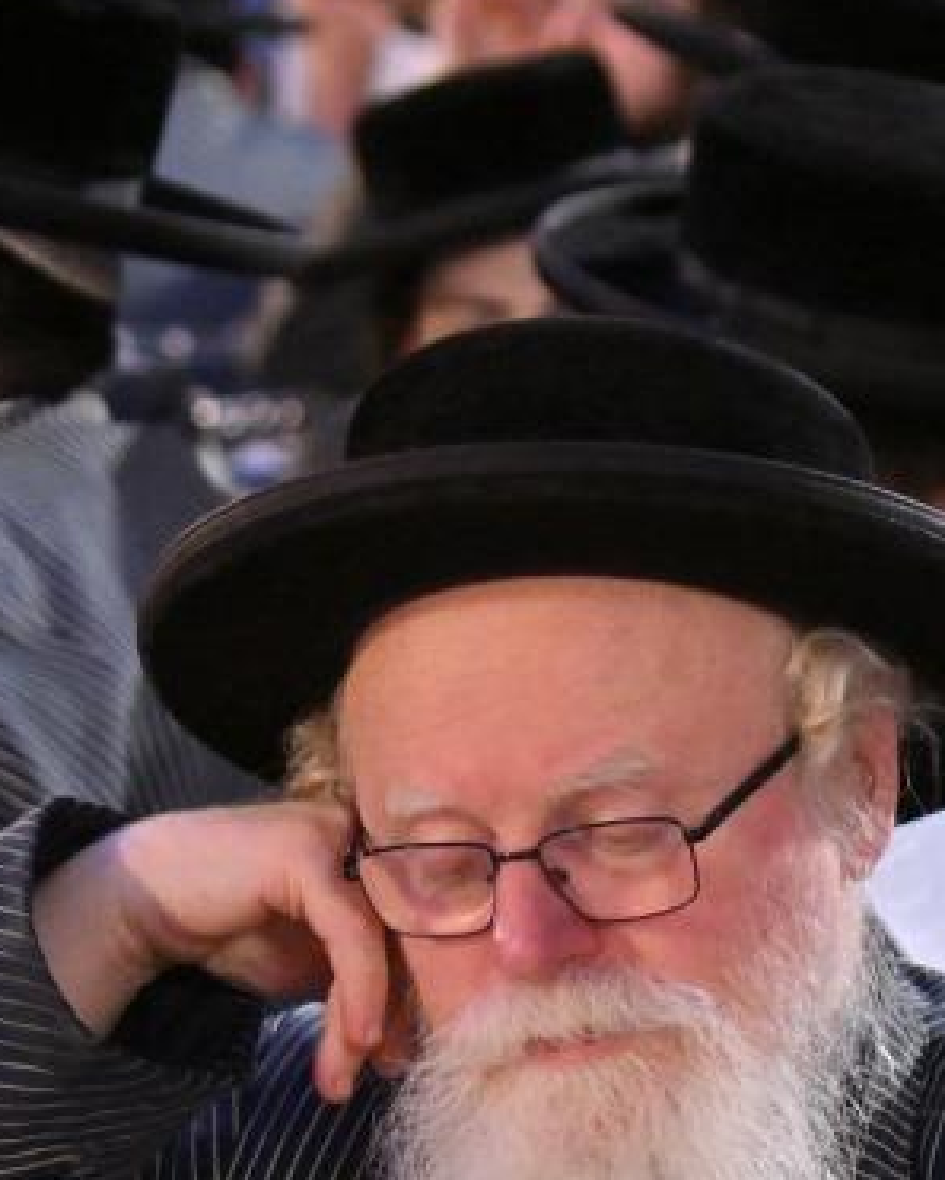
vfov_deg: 7.1
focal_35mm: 272
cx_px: 690
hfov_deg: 5.7
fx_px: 9505
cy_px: 1046
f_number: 4
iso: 1250
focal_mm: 70
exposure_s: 1/320
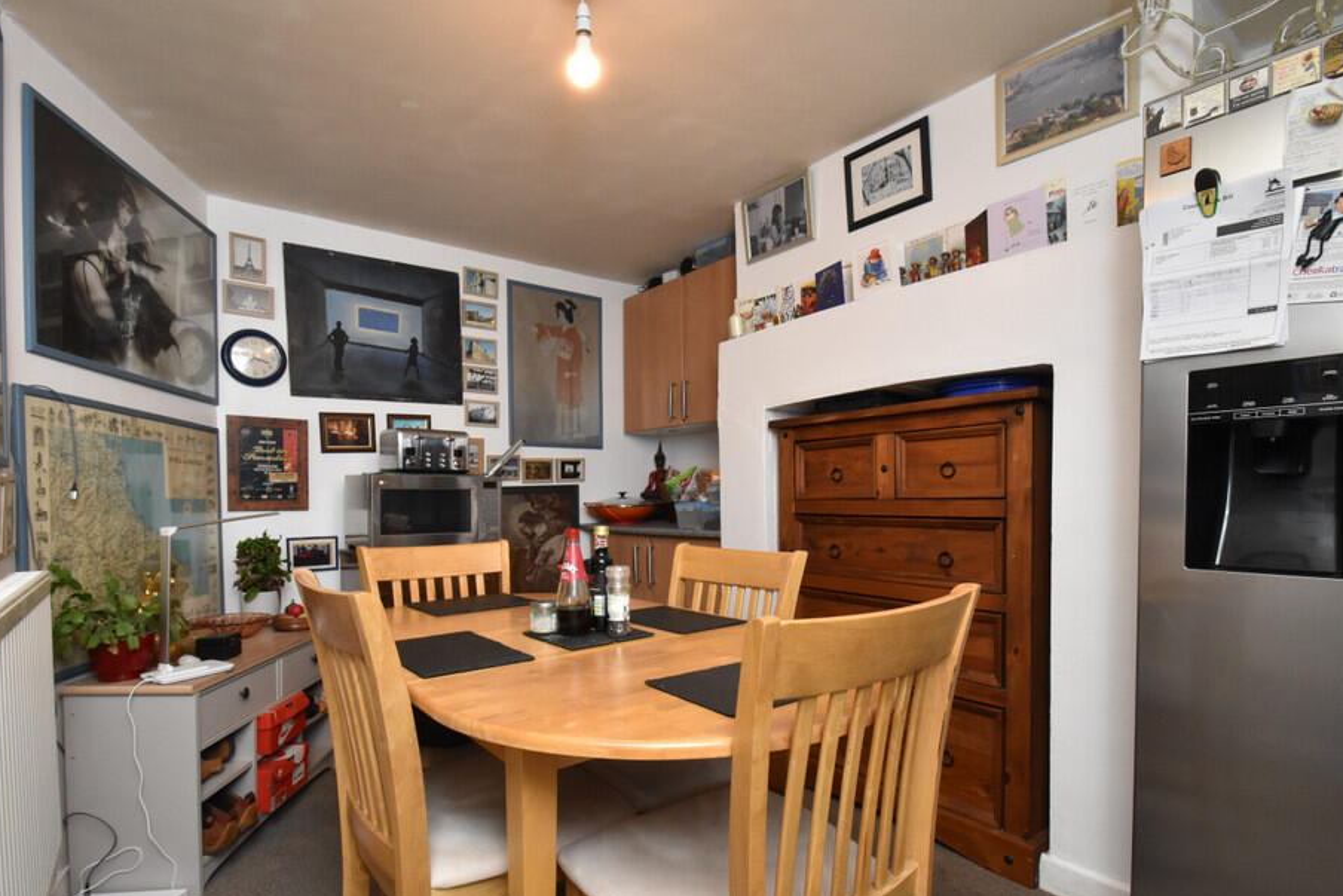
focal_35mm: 17
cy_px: 484
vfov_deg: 70.3
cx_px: 669
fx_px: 634
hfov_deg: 93.3
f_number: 10
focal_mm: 10
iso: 1600
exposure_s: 1/60
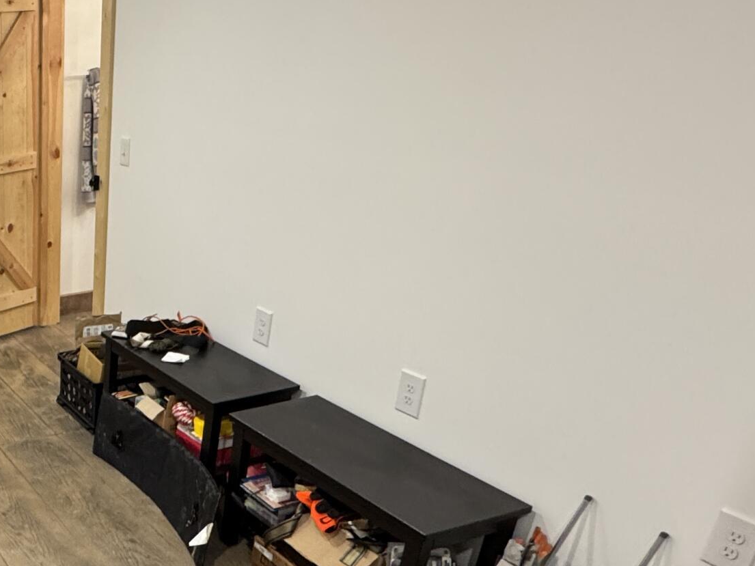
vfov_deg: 36.5
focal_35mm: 38
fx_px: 829
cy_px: 449
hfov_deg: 40.6
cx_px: -53
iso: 320
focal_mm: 2.22
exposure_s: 1/60
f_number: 2.2
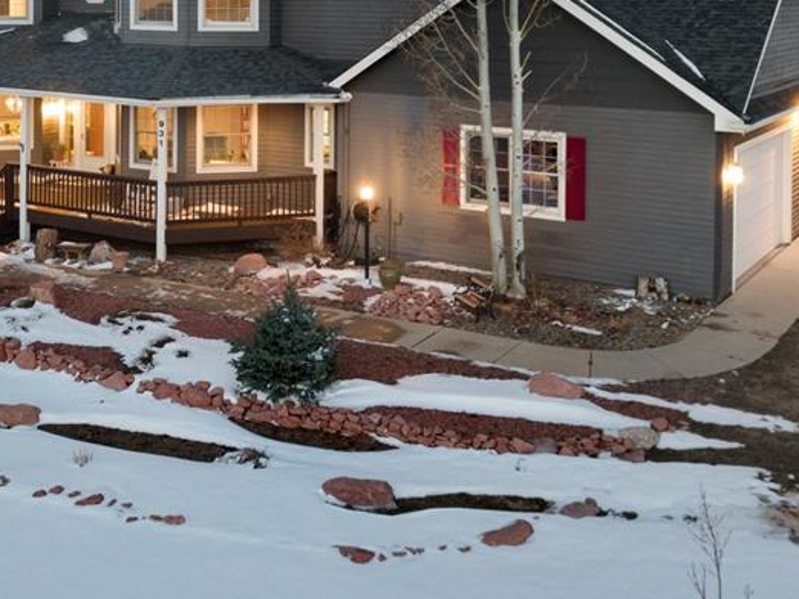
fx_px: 1177
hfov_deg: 37.1
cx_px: 265
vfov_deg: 27.2
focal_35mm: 51
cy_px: 26
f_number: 2.2
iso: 200
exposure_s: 1/6
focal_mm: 4.73
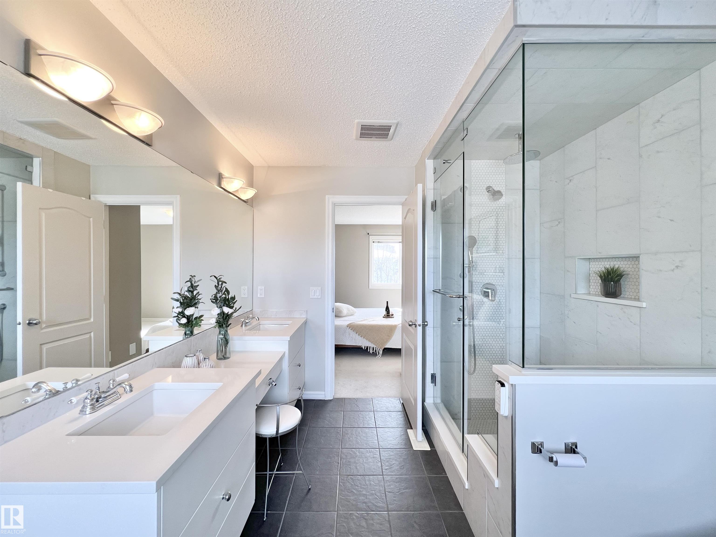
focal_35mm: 13
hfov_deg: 106.2
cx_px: 358
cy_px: 268
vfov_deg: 89.9
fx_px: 269
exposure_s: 1/120
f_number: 1.8
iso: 50
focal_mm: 1.57
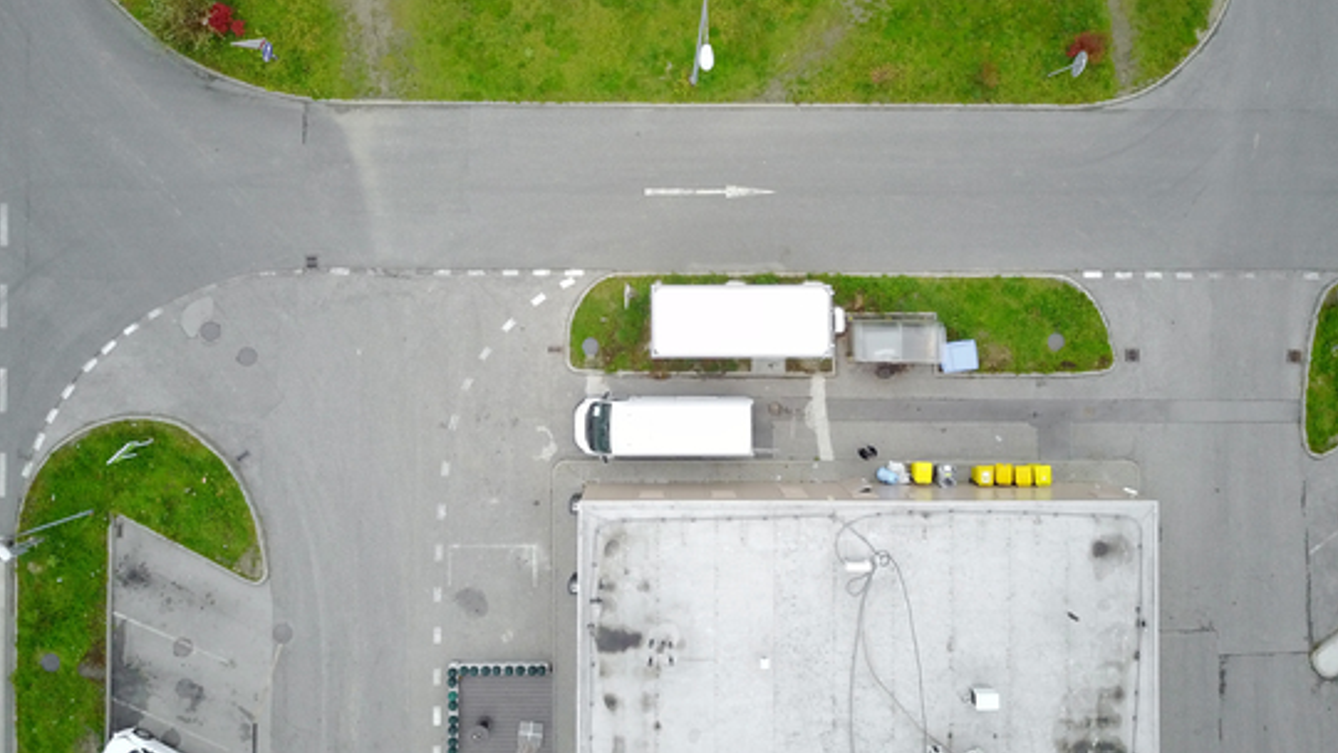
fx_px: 1029
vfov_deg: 40.1
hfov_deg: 66.1
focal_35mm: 29
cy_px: 310
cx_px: 669
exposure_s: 1/12.5
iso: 378
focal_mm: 4.73
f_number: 2.2
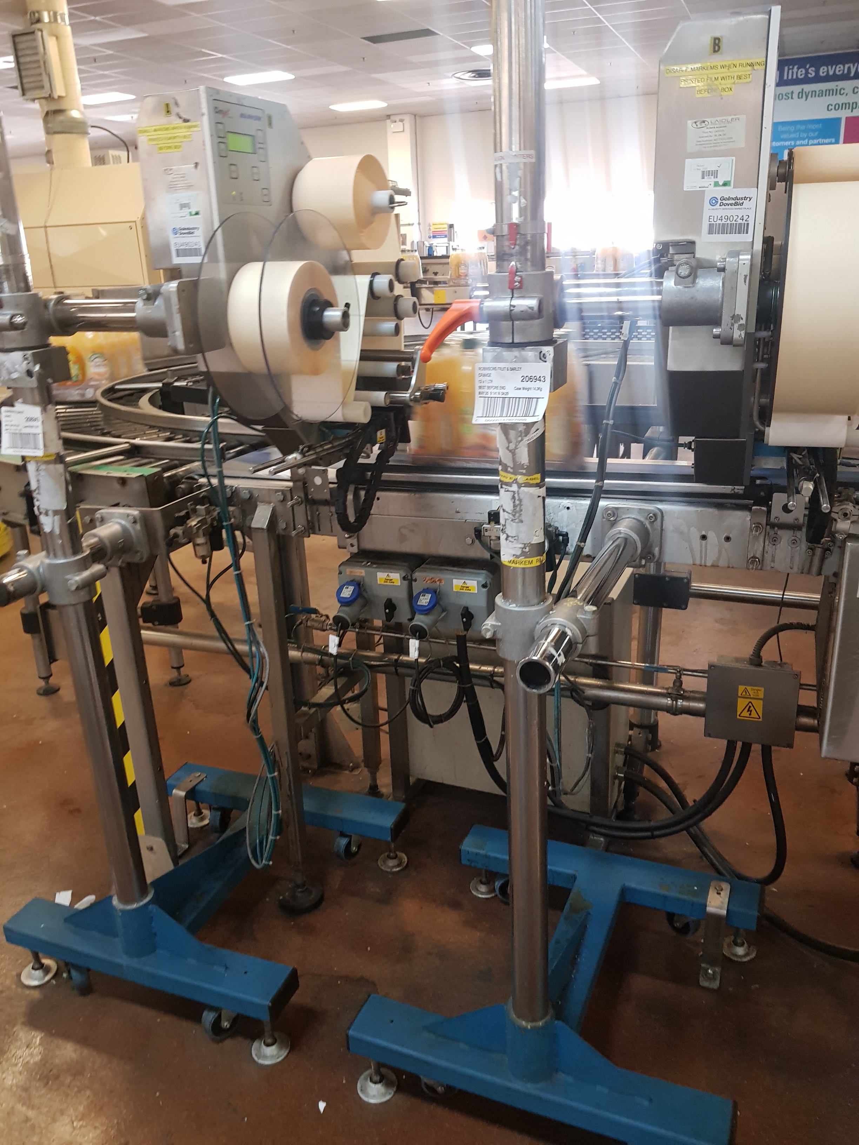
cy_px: 572
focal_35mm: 26
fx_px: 860
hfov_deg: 53.1
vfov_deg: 67.3
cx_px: 430
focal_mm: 4.3
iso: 250
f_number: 1.7
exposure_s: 1/33
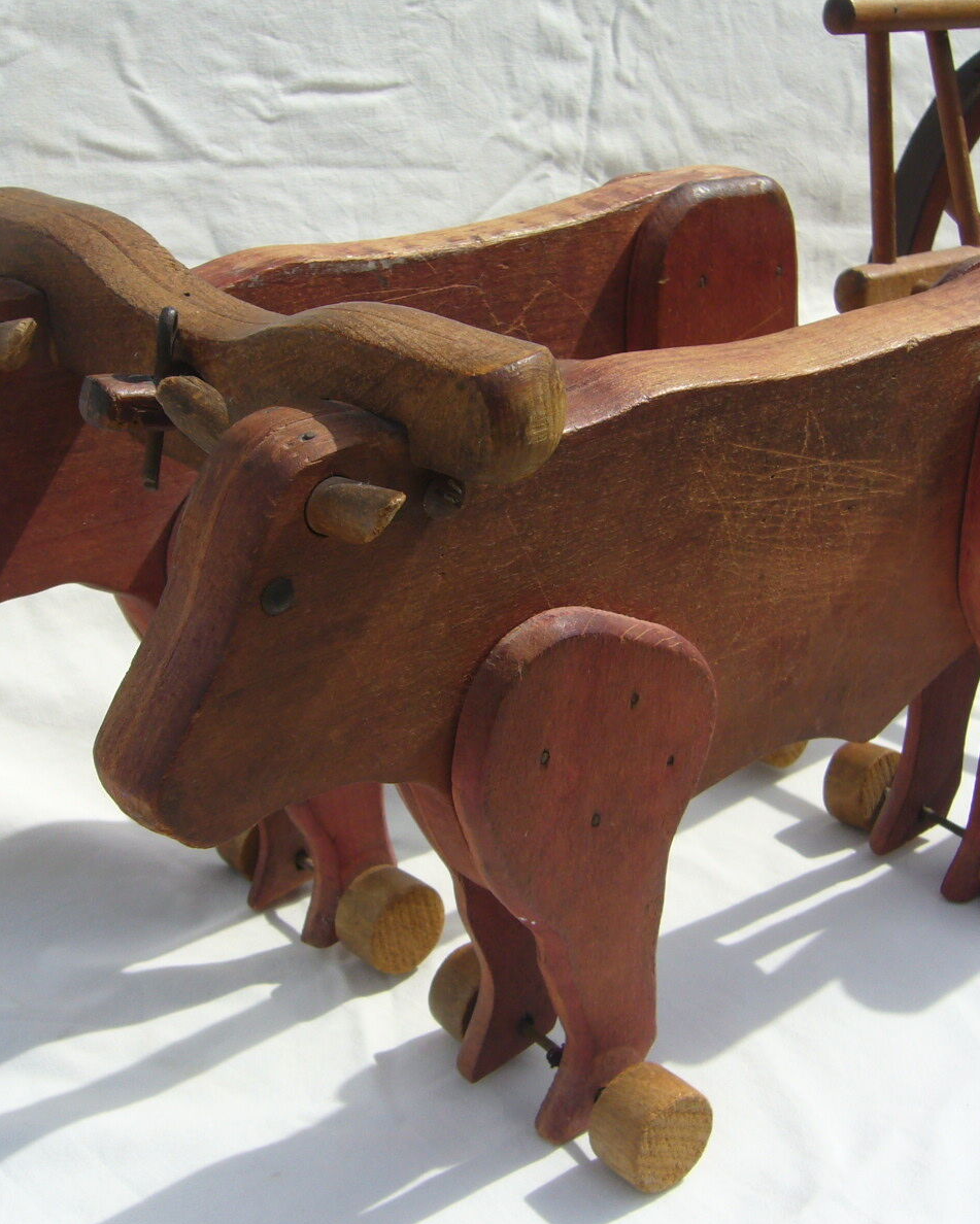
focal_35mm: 46
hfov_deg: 32.8
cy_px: 609
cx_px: 510
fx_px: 1667
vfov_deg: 40.3
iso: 80
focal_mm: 5.8
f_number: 5.6
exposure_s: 1/320
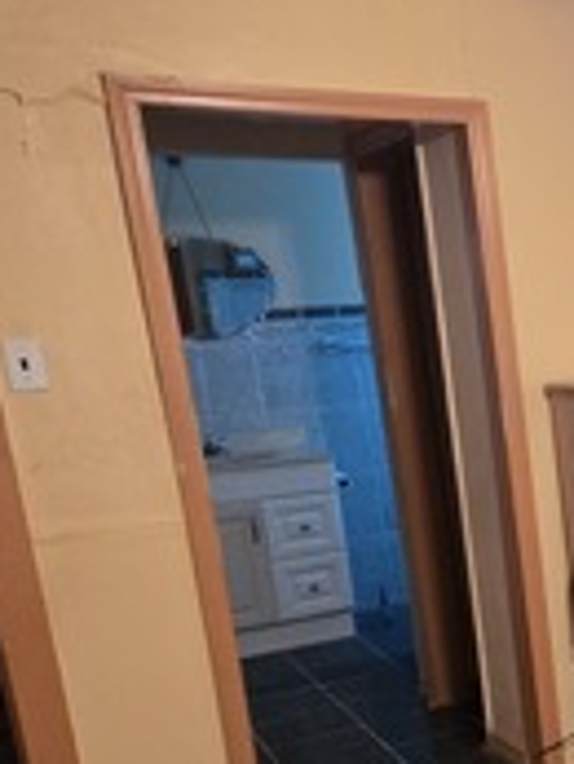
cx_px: 932
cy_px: 570
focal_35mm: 48
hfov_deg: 22.7
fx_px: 1060
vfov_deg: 38.6
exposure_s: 1/60
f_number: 2.2
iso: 320
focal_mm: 2.2
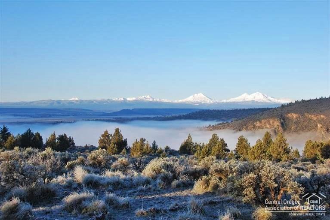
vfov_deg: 28.1
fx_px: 440
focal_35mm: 48
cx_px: 165
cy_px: 110
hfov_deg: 41.1
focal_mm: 32
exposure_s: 1/160
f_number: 9
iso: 200
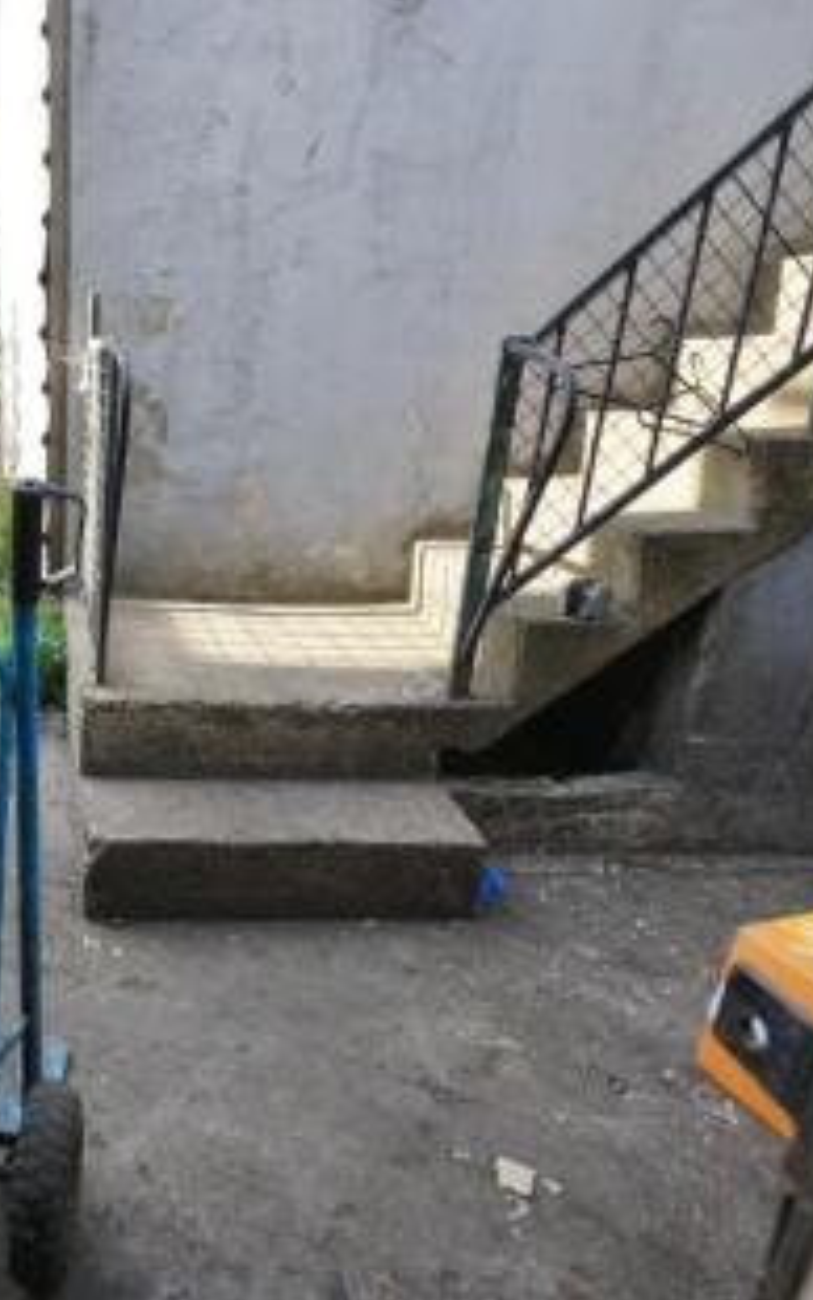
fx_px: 885
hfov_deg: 44.2
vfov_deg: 72.5
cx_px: 59
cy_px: 660
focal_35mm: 25
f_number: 4.5
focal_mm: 16
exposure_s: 1/60
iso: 100
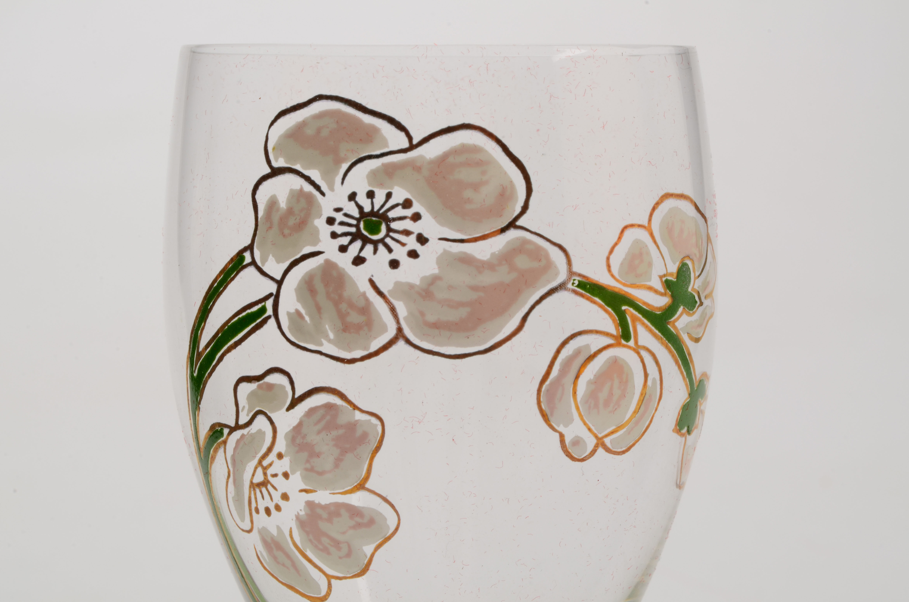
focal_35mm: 82
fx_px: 2079
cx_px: 454
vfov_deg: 16.5
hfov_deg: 24.7
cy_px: 301
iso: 100
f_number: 29
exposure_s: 1/160
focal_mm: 55
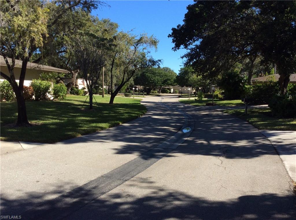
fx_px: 282
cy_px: 110
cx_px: 148
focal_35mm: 33
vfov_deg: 42.8
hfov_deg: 55.4
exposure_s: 1/853
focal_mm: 3.3
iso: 32
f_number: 2.4
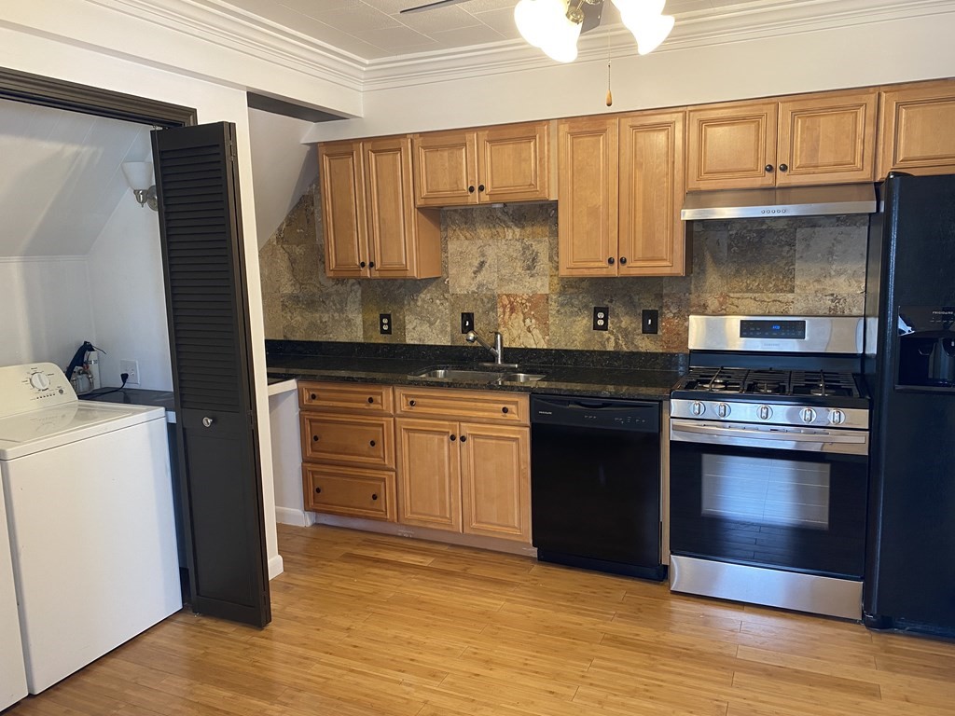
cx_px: 478
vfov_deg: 53.1
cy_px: 358
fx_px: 717
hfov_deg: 67.3
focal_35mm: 26
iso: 100
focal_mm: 4.25
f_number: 1.8
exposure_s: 1/60
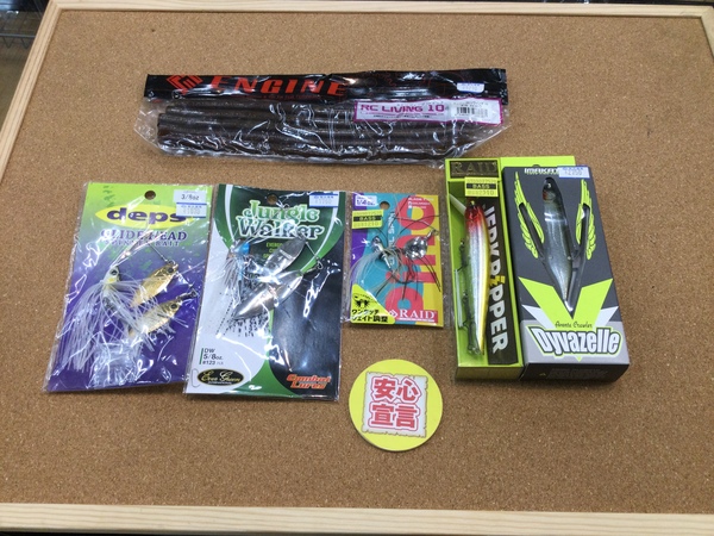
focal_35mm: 31
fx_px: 639
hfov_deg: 58.4
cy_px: 268
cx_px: 357
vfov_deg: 45.4
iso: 25
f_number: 2.4
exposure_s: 1/40
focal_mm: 3.3
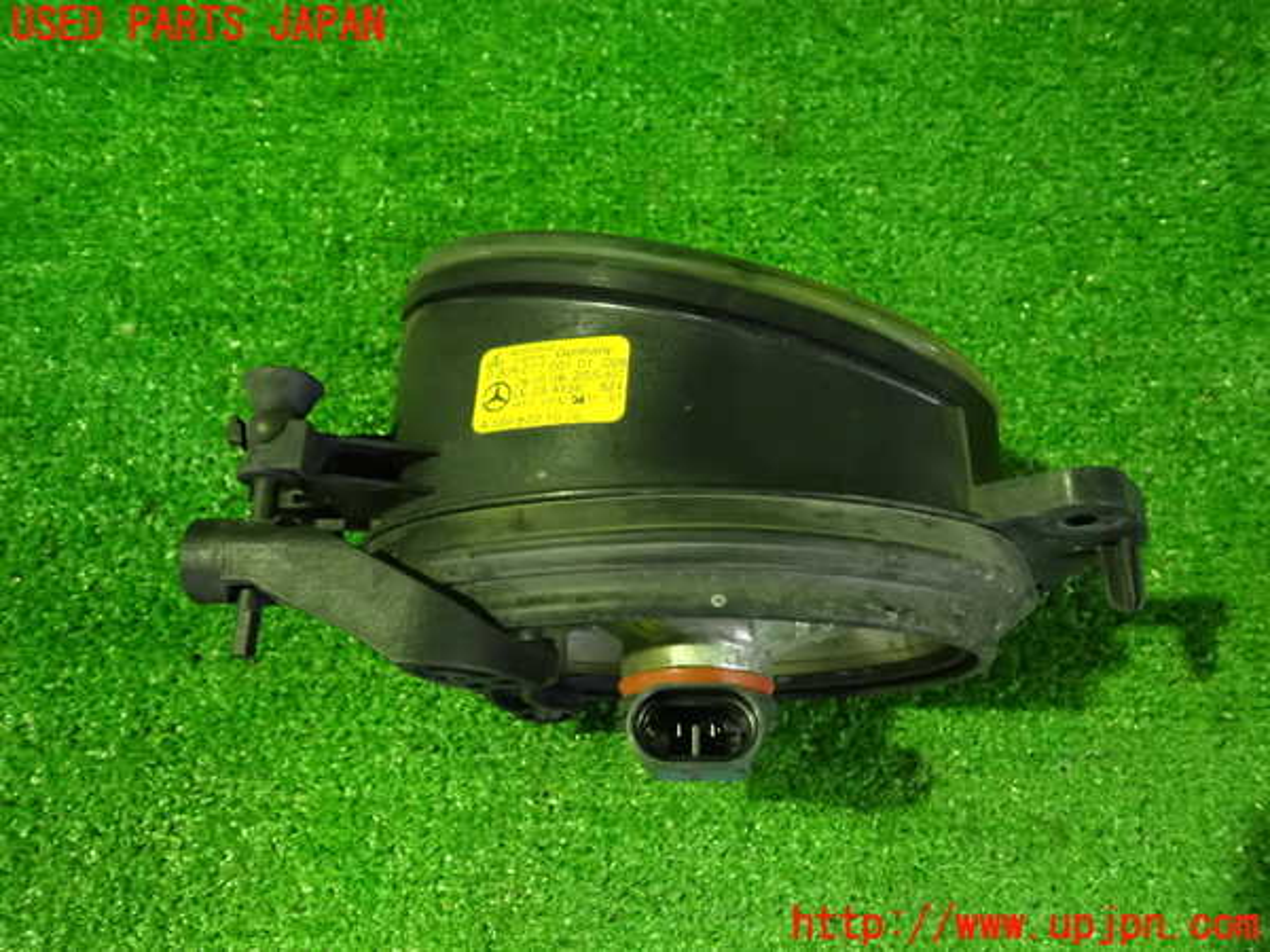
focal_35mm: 30
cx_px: 635
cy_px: 476
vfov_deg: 46.8
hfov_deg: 60.0
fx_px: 1101
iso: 1600
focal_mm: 5.4
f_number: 2.3
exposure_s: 1/30
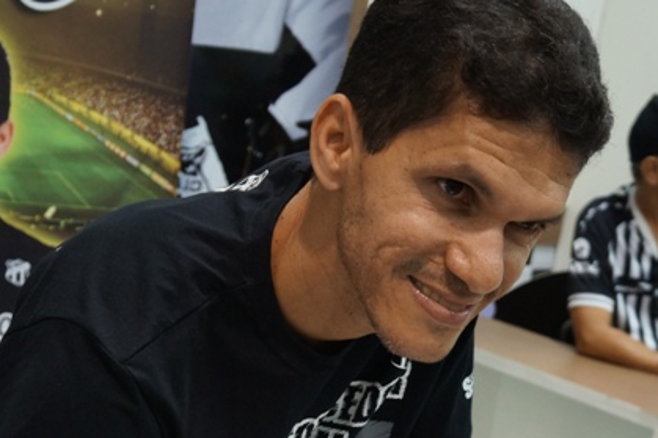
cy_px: 543
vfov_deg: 20.0
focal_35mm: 63
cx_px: 300
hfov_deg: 31.9
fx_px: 1151
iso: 800
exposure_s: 1/60
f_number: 4
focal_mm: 22
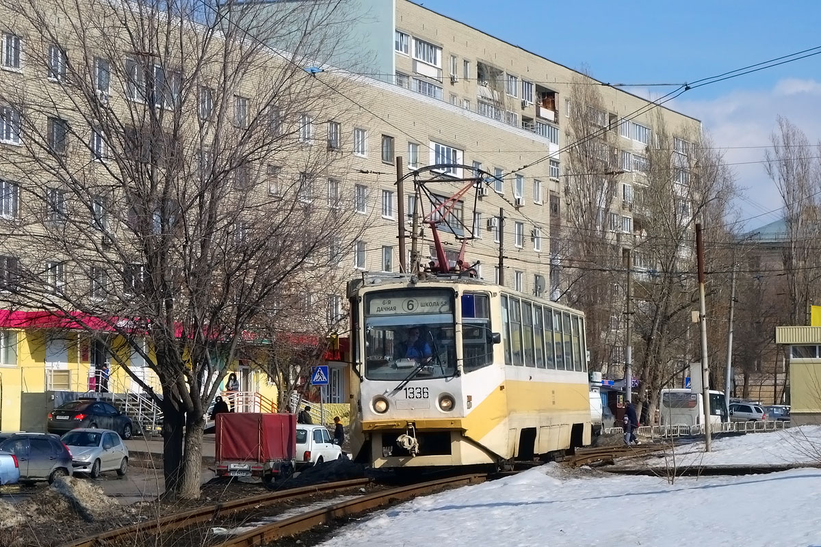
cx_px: 410
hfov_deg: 31.9
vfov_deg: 21.6
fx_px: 1437
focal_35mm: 63
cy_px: 274
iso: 125
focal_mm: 23.27
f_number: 8
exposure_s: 1/500
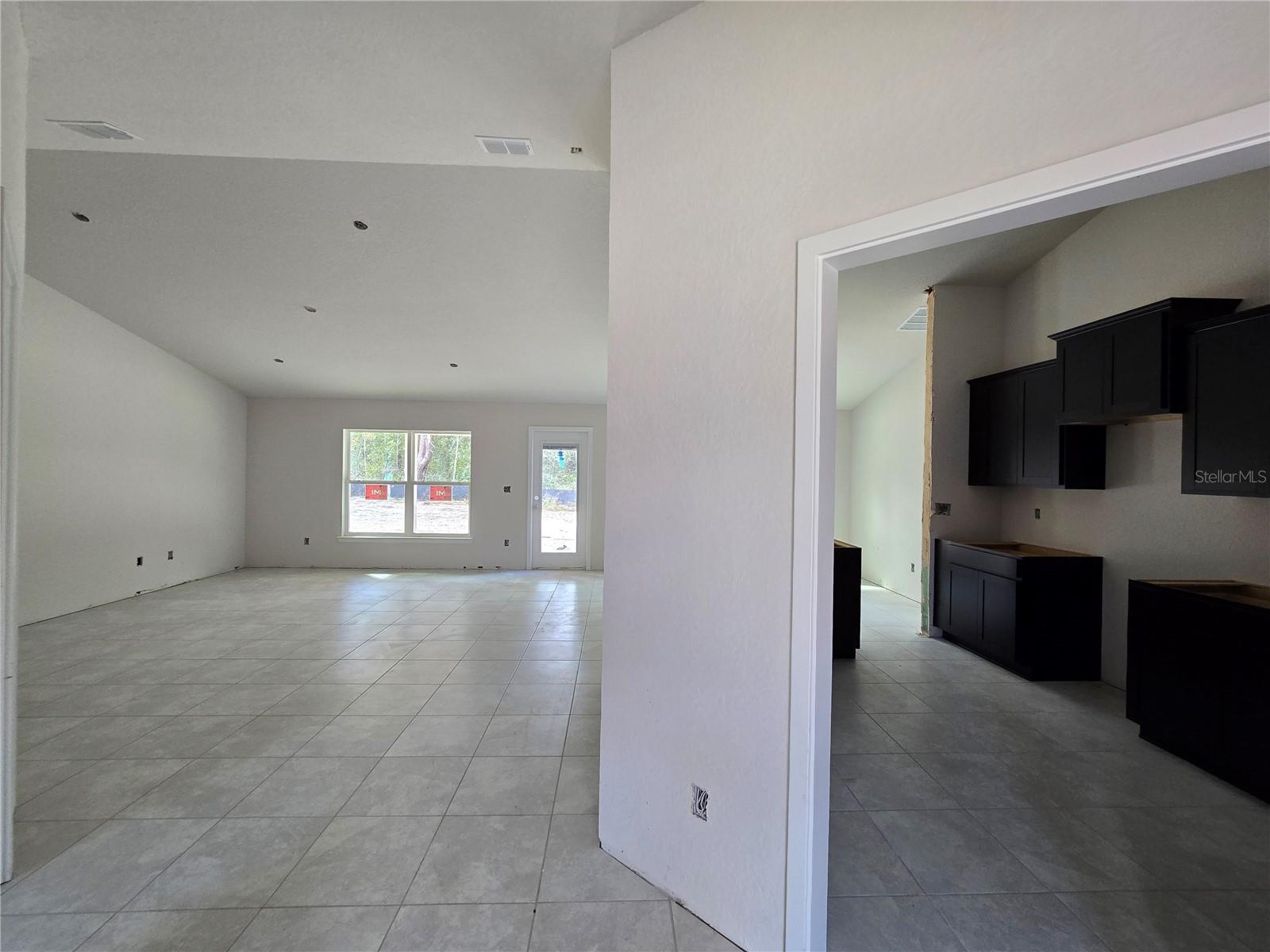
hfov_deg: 106.2
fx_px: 477
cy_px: 476
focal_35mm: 13
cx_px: 635
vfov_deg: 89.9
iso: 125
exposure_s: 1/60
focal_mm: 2.2
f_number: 2.2
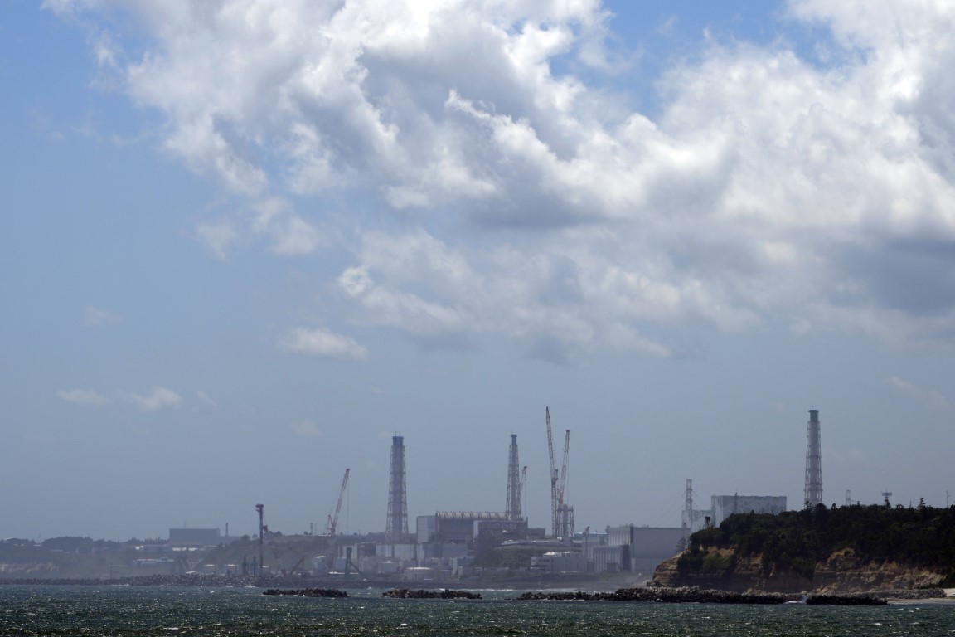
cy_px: 318
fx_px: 7958
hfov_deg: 6.9
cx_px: 478
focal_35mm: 300
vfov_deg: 4.6
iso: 100
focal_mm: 200
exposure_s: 1/500
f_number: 10
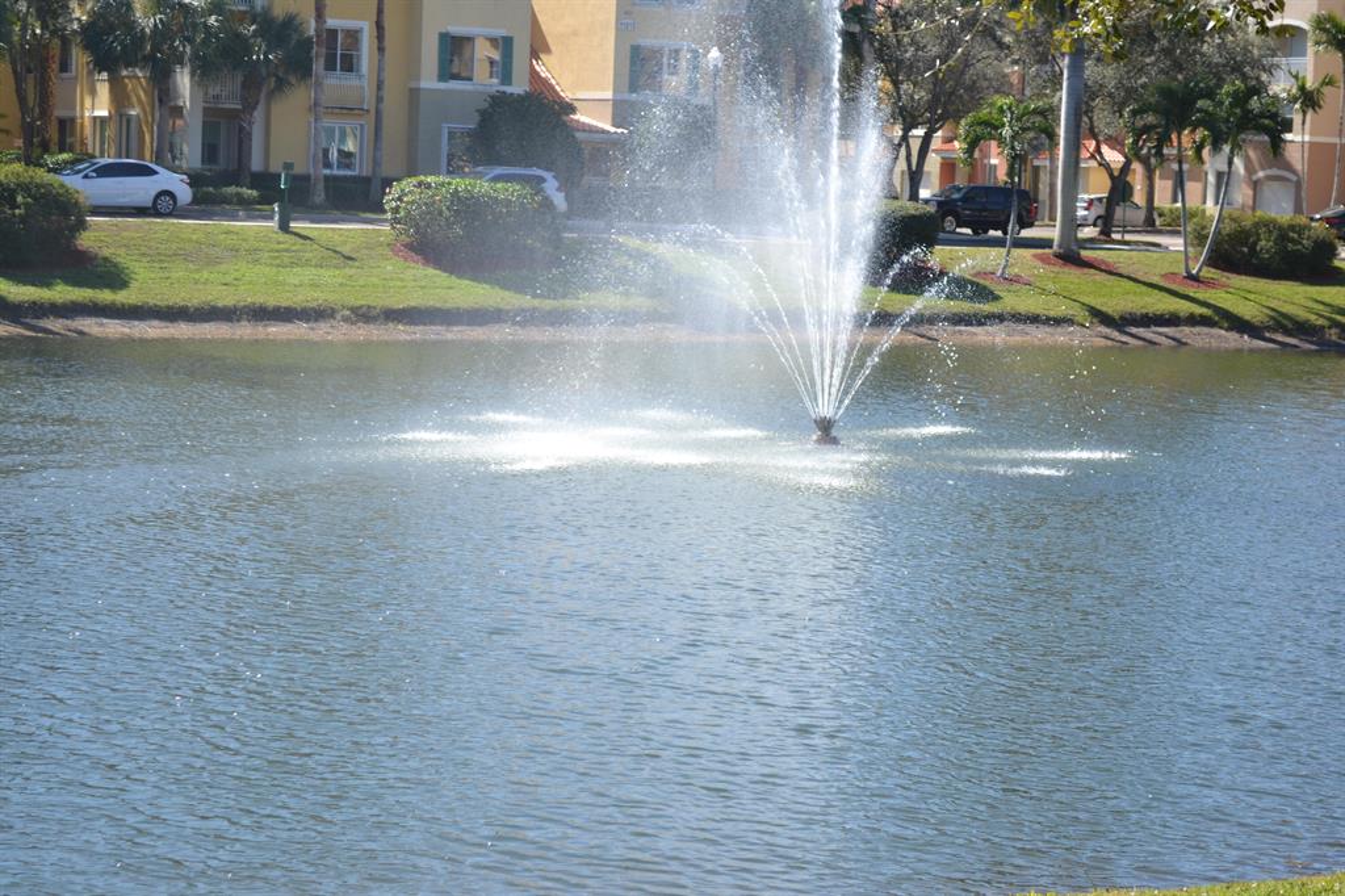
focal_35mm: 82
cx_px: 672
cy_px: 448
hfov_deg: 24.6
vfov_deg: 16.5
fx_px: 3081
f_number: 7.1
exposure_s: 1/200
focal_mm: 55
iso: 100
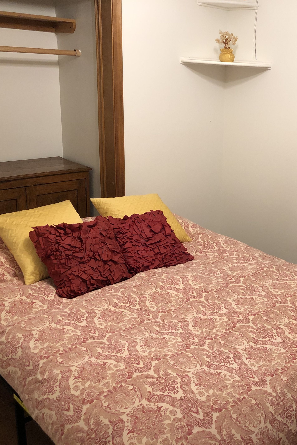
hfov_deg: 32.7
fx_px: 482
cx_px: 259
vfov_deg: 49.5
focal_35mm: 39
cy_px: 223
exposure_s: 1/15
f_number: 1.8
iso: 64
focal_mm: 3.99
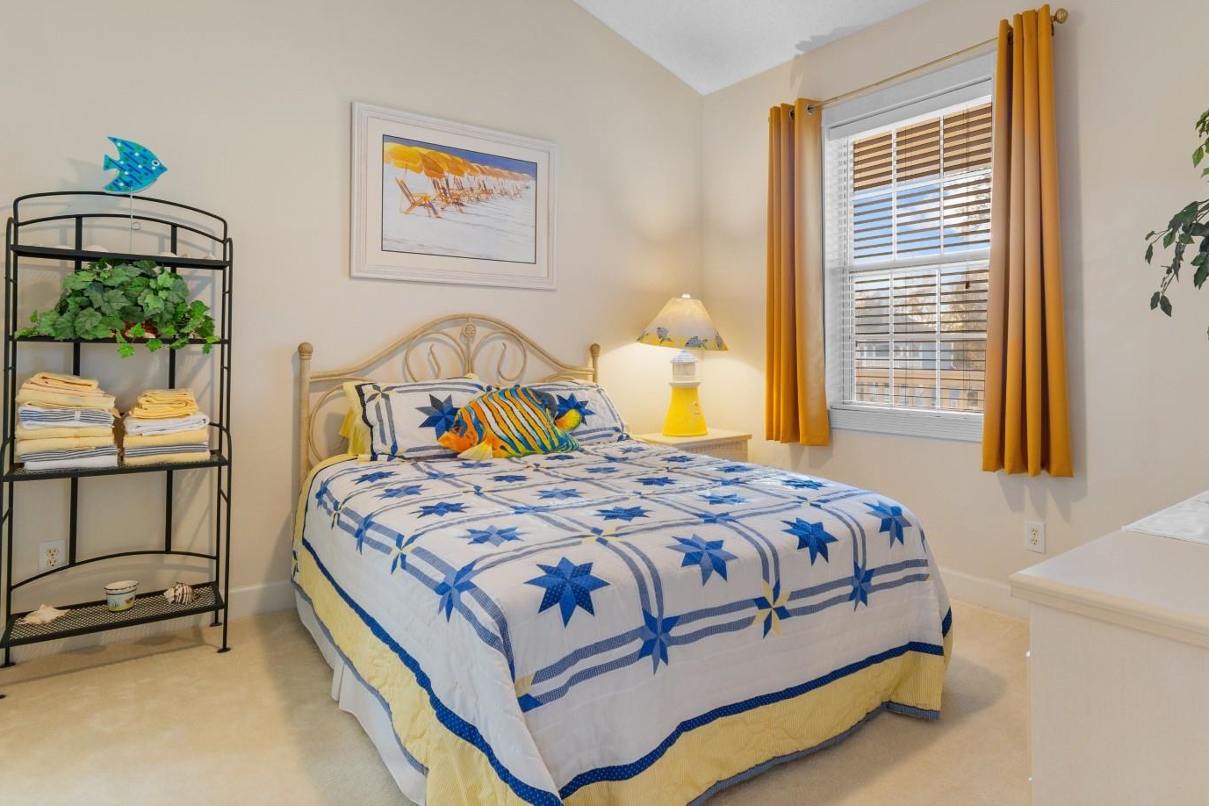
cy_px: 345
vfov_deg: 61.7
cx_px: 672
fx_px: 672
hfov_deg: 83.7
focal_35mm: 20
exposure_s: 1/3
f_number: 4.8
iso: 100
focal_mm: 11.5
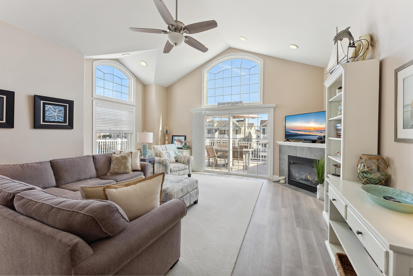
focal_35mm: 14
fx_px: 161
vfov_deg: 81.3
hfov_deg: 104.2
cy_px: 138
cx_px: 206
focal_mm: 14
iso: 640
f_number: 7.1
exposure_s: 1/200
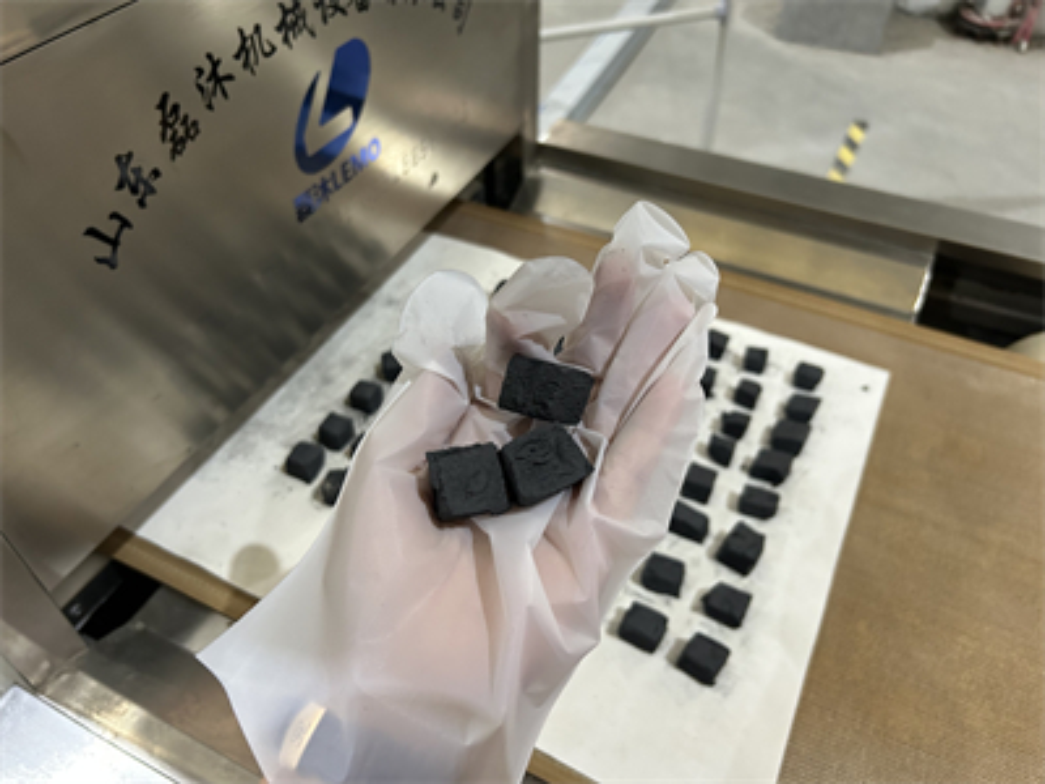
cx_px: 522
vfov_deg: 53.1
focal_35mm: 26
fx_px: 785
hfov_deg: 67.3
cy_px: 392
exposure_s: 1/60
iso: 320
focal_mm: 5.7
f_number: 1.5
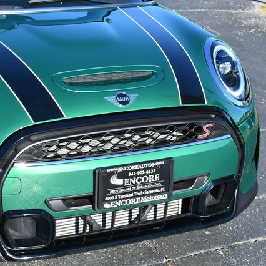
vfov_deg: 19.9
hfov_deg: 19.9
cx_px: 114
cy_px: 133
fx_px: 756
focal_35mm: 87
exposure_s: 1/250
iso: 180
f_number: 8
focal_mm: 34
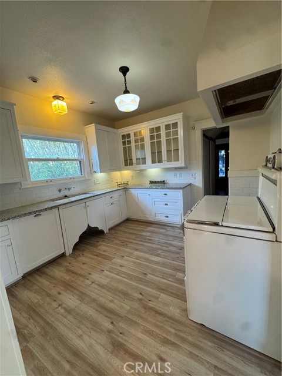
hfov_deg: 85.7
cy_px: 188
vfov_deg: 102.1
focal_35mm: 14
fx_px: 152
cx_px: 141
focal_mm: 2.22
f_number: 2.2
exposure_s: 1/60
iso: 200
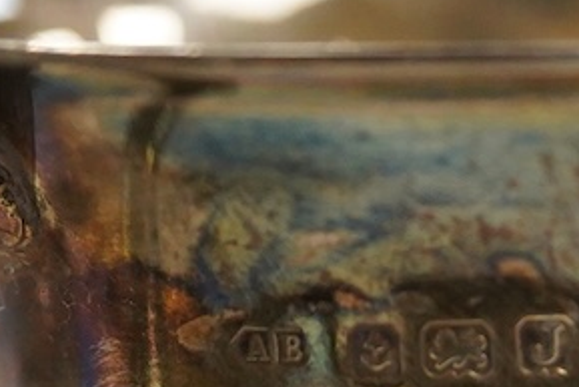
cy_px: 586
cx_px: 460
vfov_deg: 7.7
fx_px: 2816
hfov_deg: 11.7
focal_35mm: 175
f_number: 3.5
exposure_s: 1/500
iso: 2500
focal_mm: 30
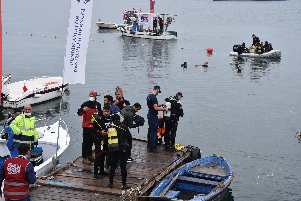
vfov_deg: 18.2
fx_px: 628
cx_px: 150
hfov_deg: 27.0
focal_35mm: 75
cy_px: 100
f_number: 8
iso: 320
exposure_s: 1/500
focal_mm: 50
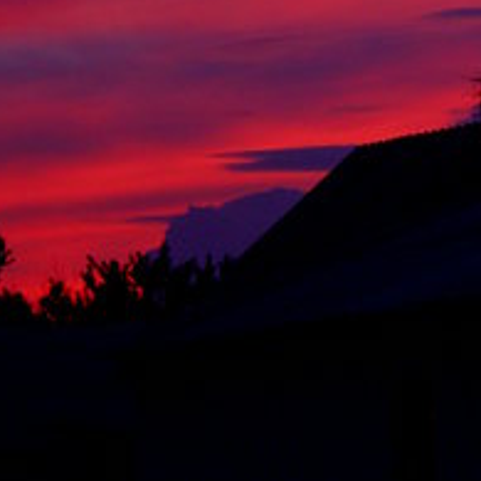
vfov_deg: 7.5
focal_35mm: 230
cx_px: 414
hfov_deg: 7.6
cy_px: -74
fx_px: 3622
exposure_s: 1/13
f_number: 9
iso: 400
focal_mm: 55
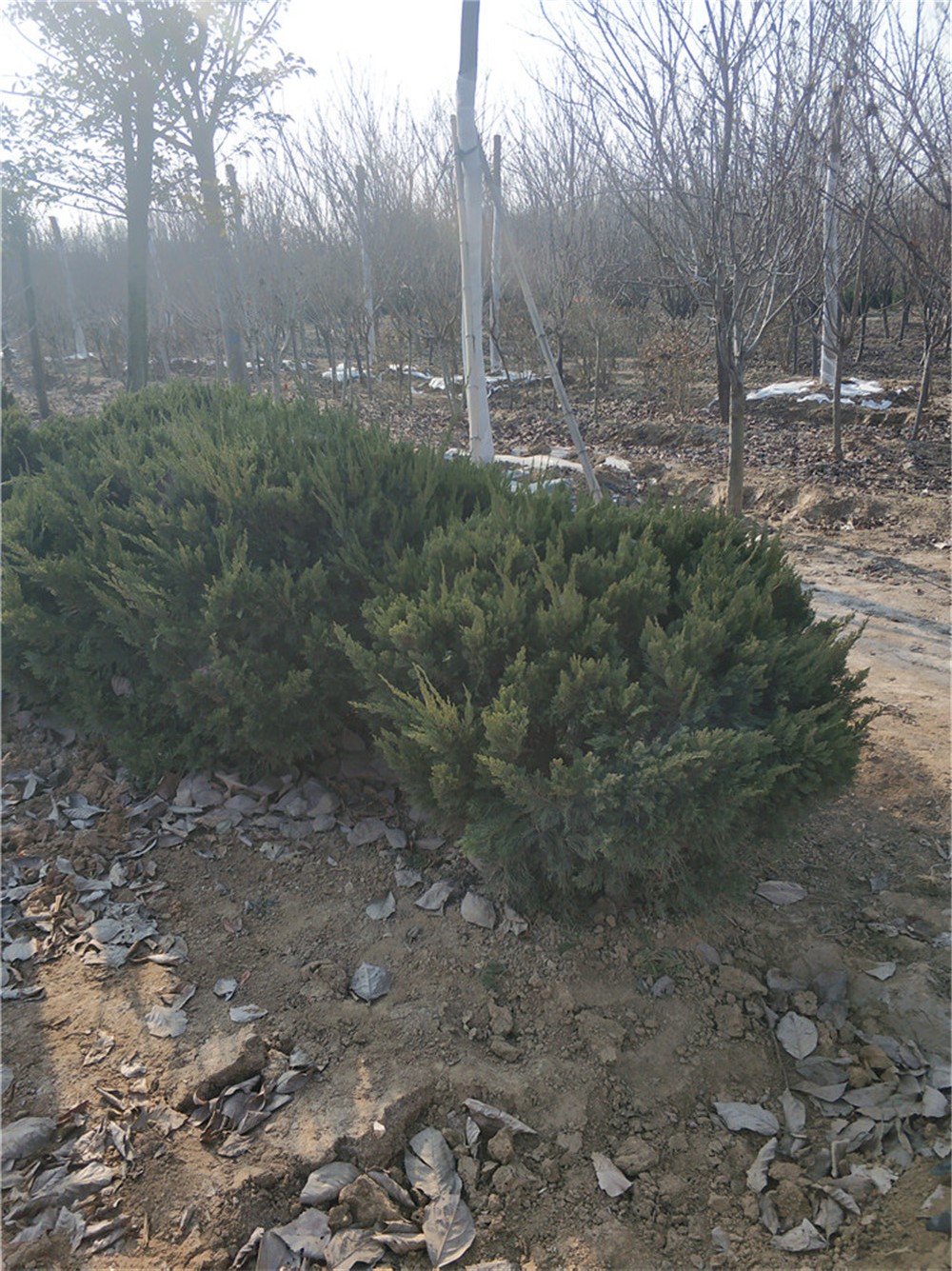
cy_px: 636
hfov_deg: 51.3
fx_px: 991
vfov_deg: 65.3
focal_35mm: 27
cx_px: 476
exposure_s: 1/1486
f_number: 1.8
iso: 307
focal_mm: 3.82
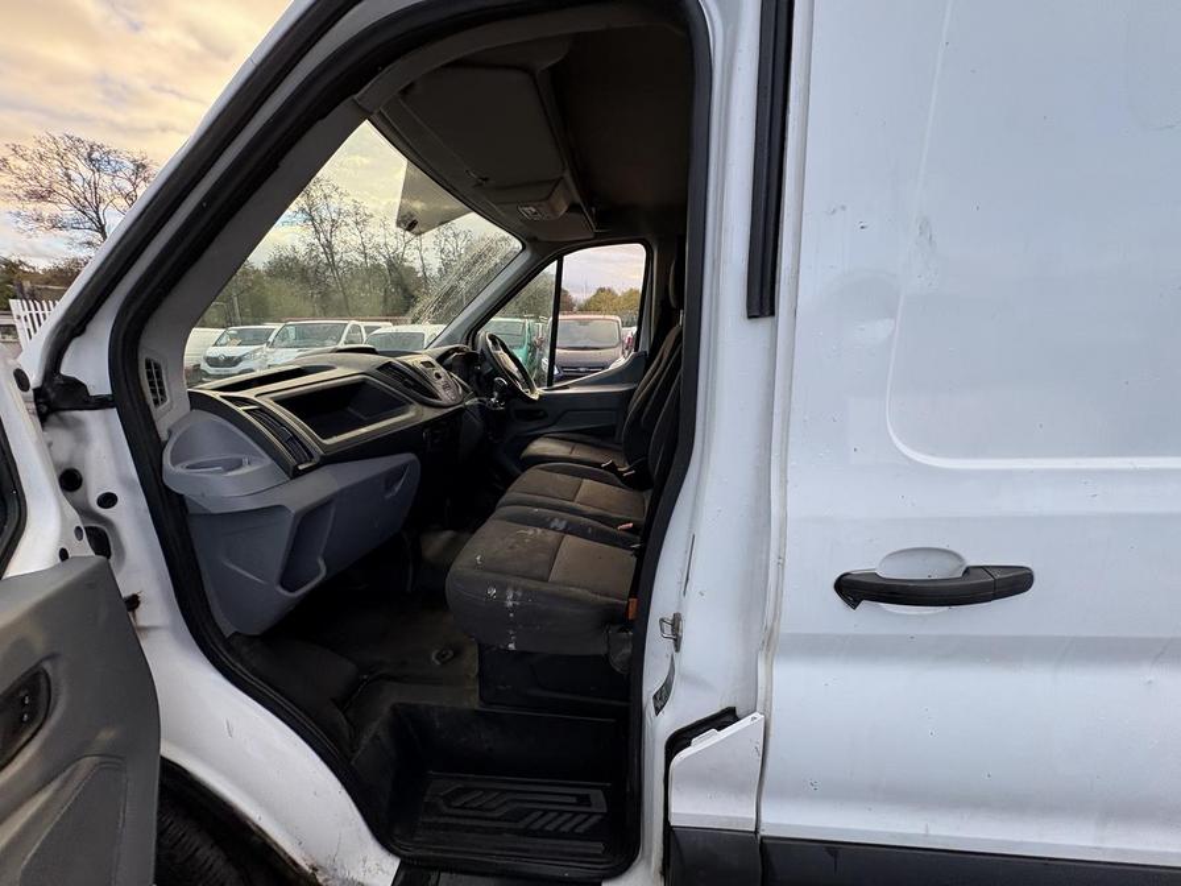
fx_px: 478
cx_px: 590
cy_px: 443
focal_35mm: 14
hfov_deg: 102.1
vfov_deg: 85.7
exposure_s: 1/150
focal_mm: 2.22
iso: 40
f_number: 2.2
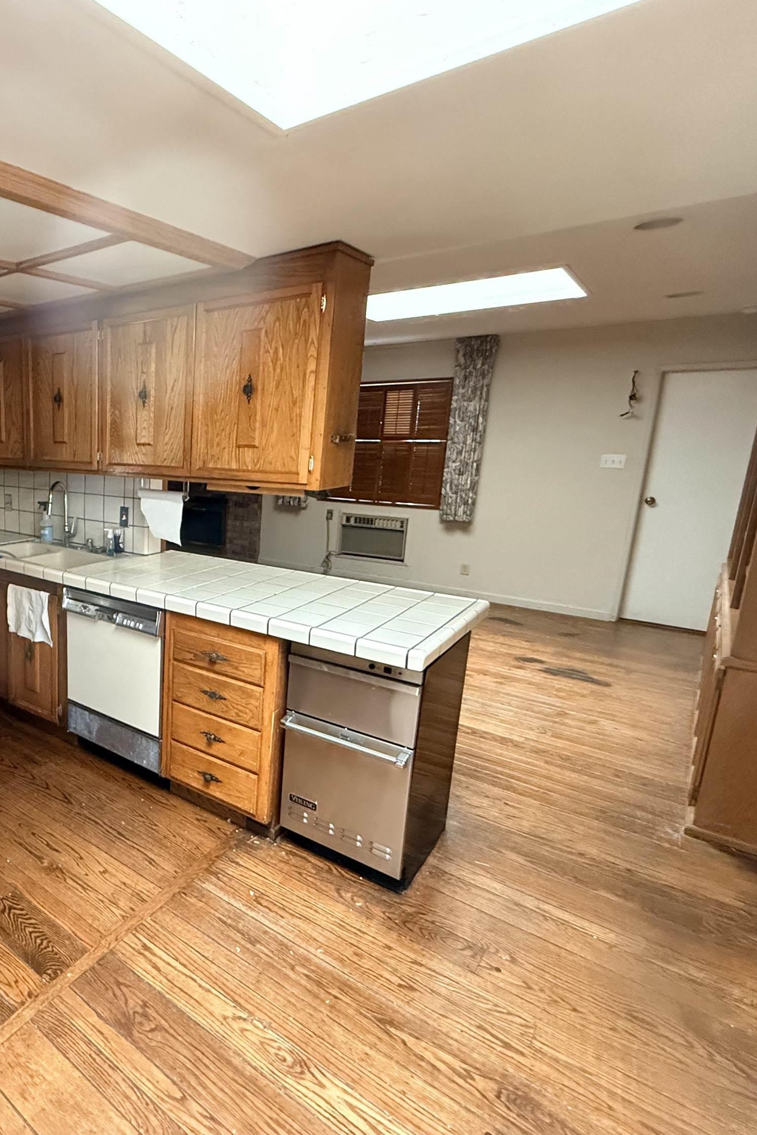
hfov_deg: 54.3
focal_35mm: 20
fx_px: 631
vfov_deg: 84.0
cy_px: 562
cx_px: 81
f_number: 2.2
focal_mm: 2.22
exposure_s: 1/60
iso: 800
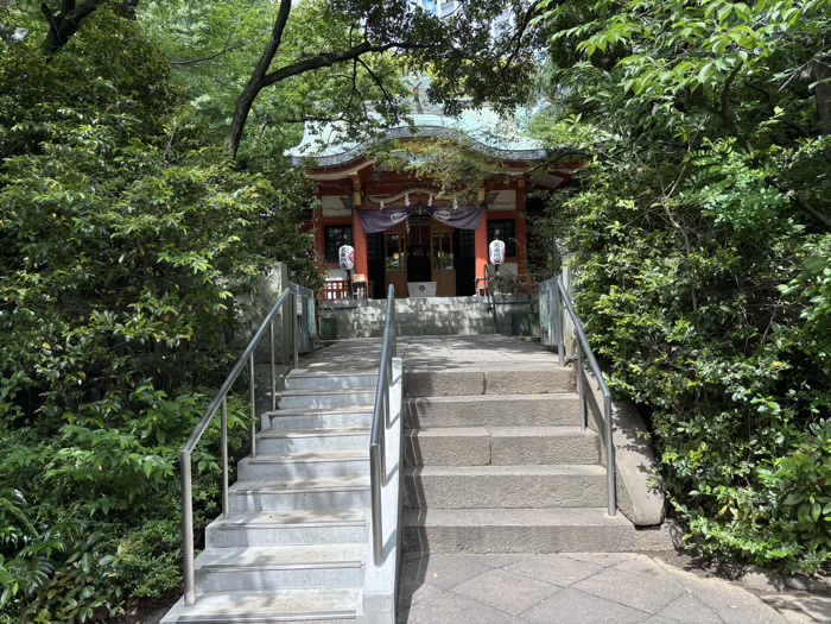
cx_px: 416
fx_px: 624
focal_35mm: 26
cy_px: 312
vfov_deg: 53.1
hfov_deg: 67.3
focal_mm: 5.96
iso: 50
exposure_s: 1/645
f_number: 1.6
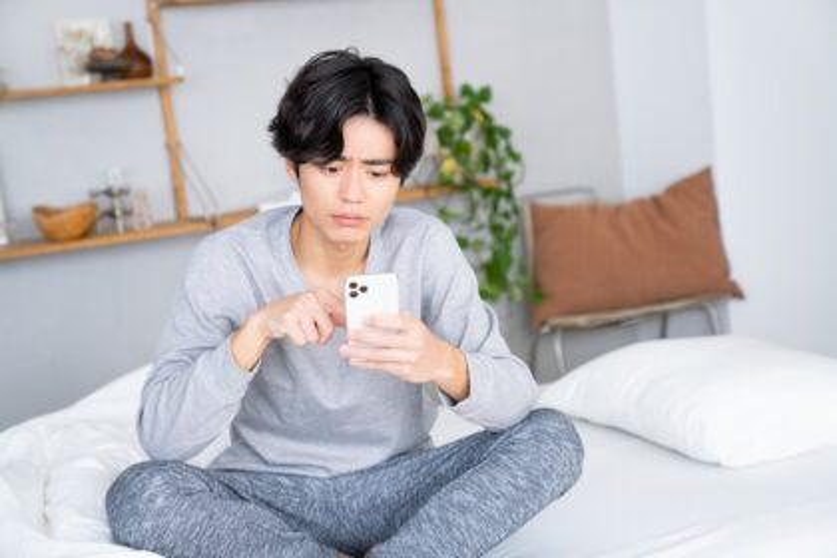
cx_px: 418
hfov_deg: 28.8
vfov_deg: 19.5
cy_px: 279
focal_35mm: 70
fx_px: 1627
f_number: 2.8
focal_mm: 70
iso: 200
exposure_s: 1/250
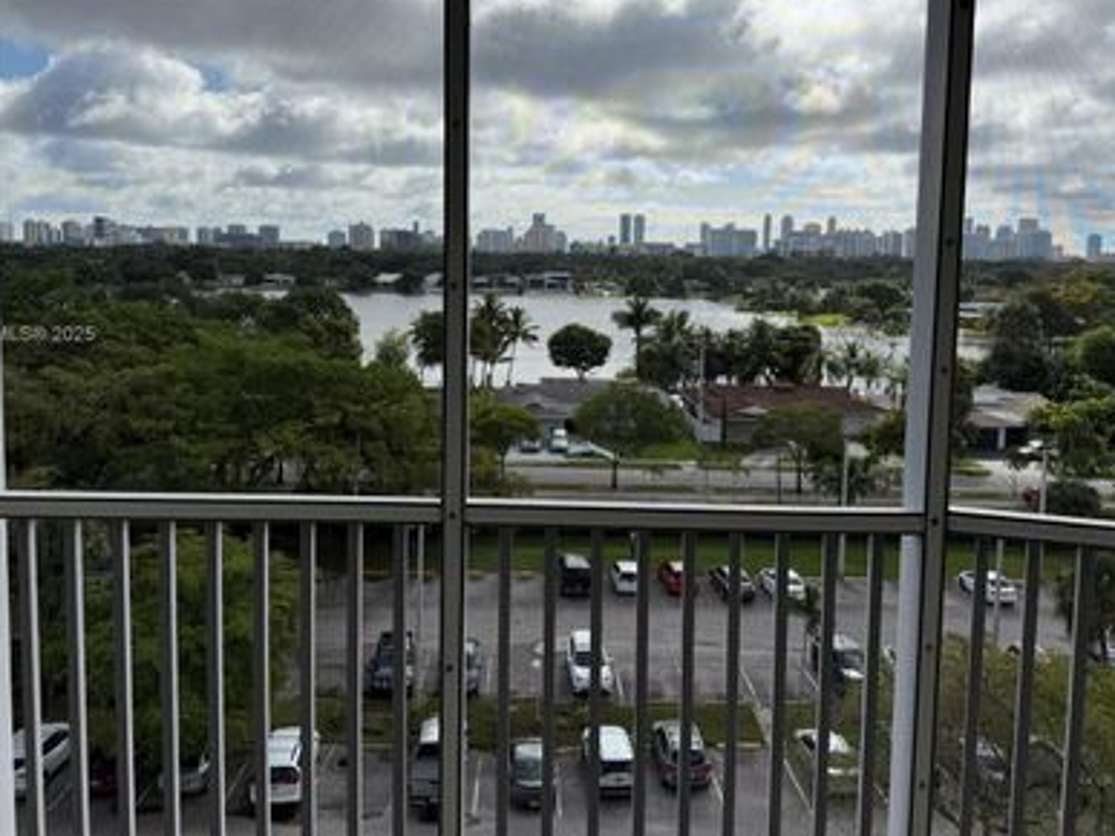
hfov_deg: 58.3
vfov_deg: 45.2
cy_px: 336
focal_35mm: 31
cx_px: 527
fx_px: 998
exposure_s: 1/7353
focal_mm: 6.76
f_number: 1.78
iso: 80
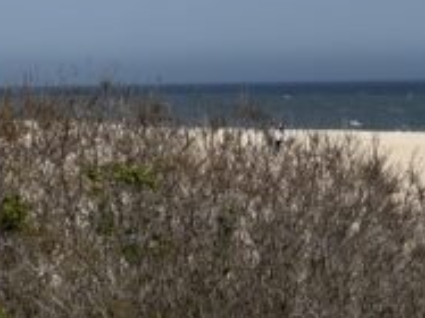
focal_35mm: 257
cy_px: -14
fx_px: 3153
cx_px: 132
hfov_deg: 7.7
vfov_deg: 5.8
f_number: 2.8
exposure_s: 1/3195
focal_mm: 15.66
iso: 50
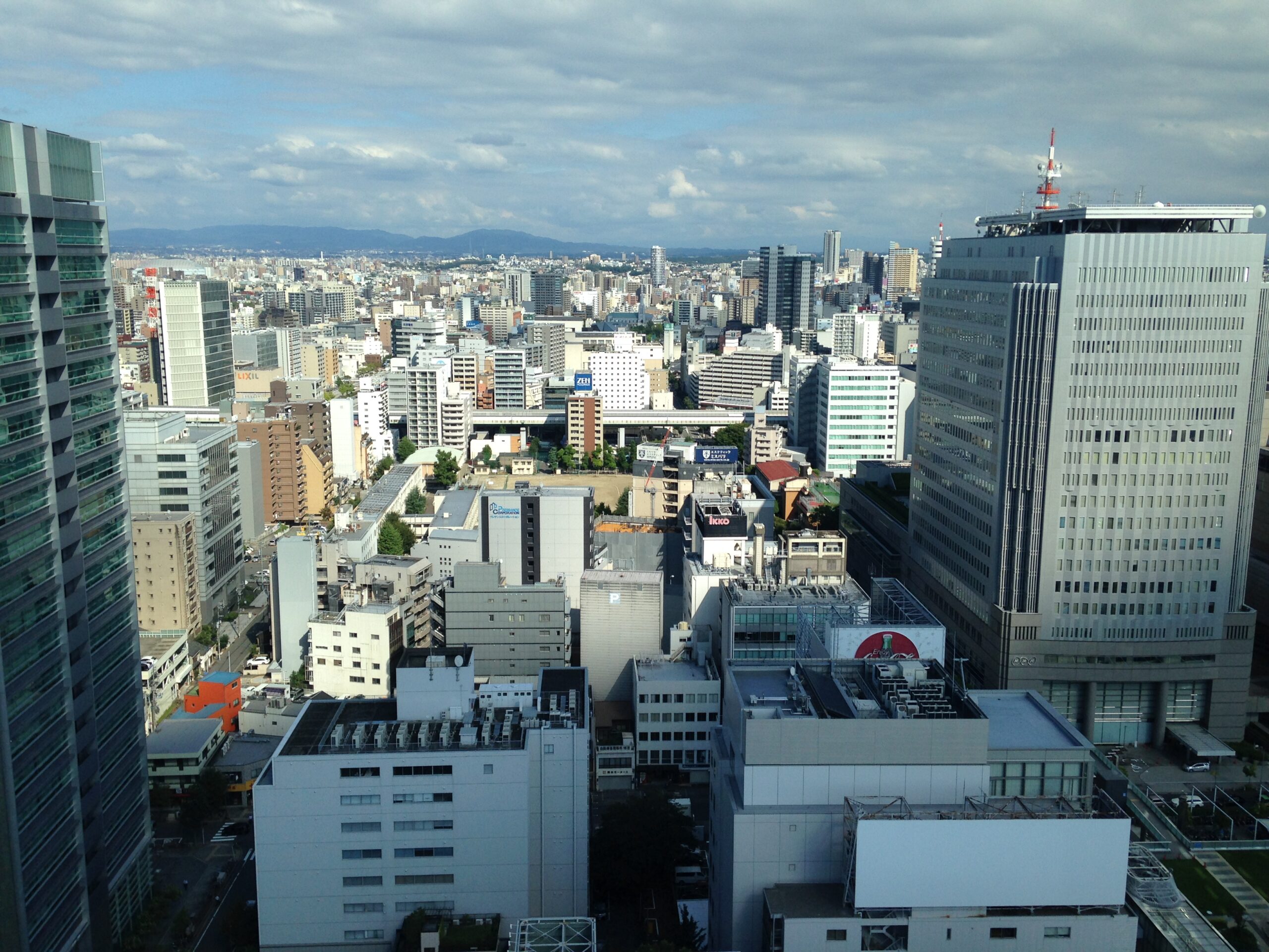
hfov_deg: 55.4
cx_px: 634
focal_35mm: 33
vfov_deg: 42.9
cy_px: 476
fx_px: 1210
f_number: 2.4
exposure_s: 1/1808
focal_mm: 4.12
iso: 50
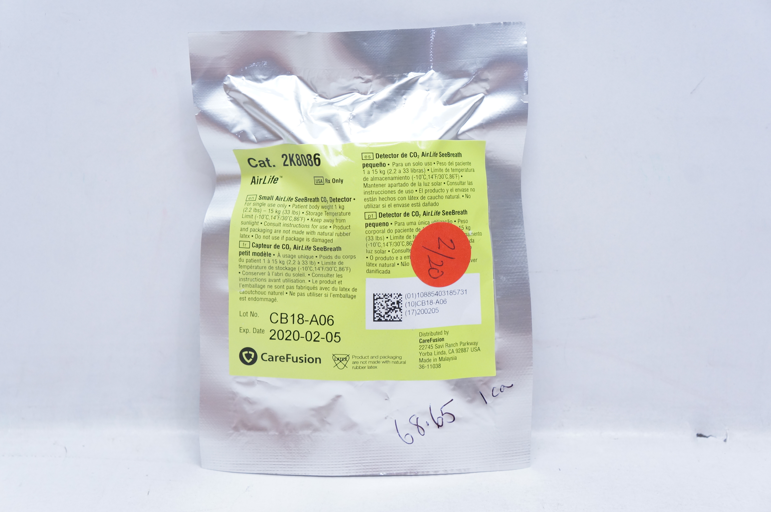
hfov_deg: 42.4
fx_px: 995
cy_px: 256
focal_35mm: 46
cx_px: 386
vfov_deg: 28.9
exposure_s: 1/50
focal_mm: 31
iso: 800
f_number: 6.3
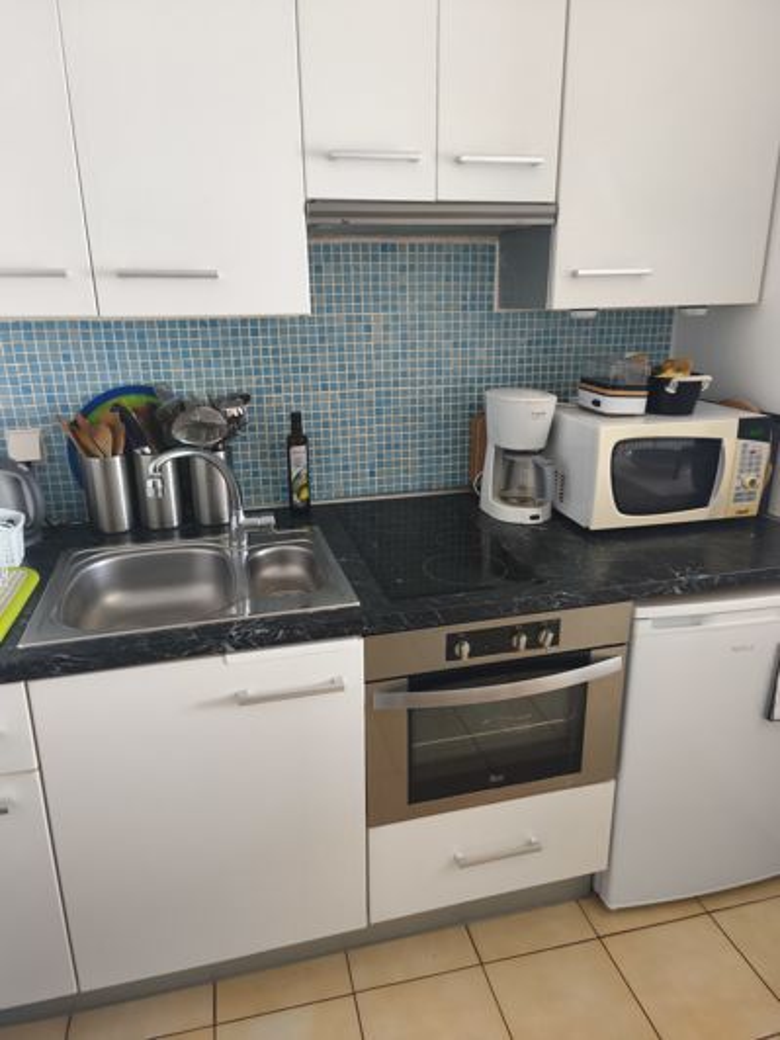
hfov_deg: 58.9
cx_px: 390
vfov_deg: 73.9
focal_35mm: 23
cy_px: 520
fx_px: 691
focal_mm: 5.35
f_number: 1.7
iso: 320
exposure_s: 1/100
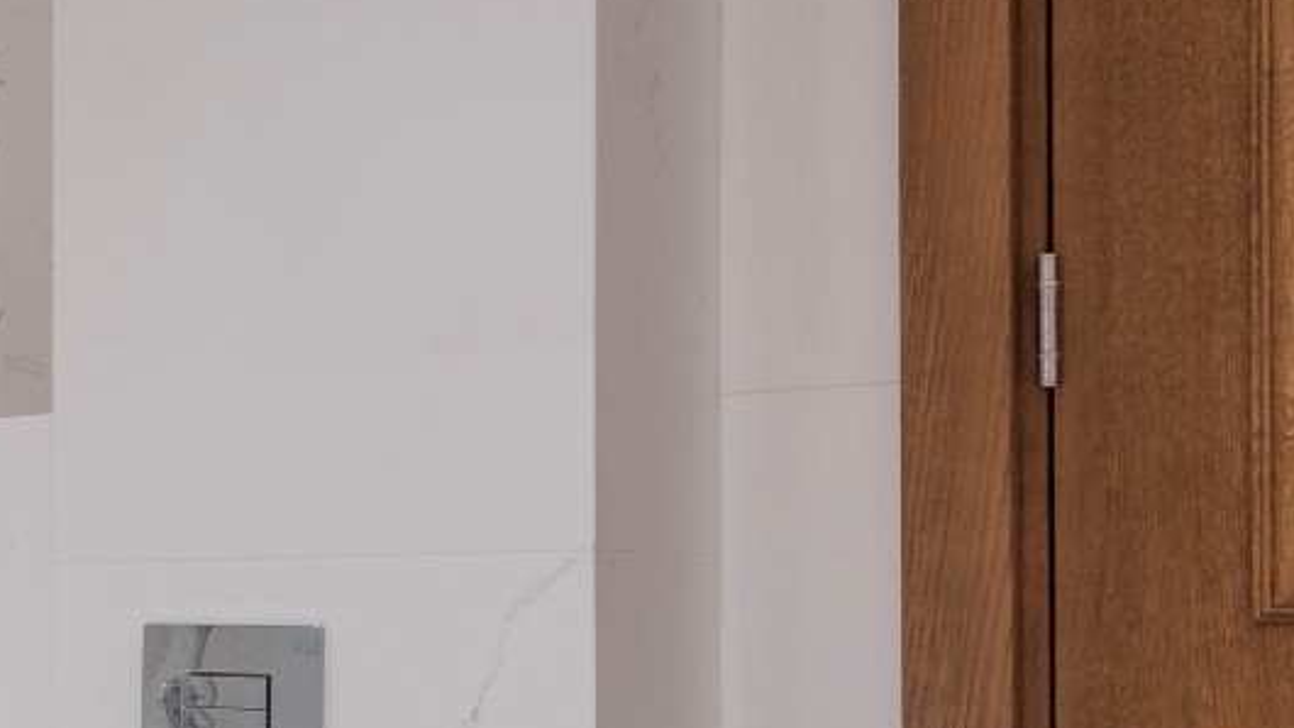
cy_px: 599
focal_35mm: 58
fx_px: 1990
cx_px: -985
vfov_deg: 20.5
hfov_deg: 22.5
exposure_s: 1/8
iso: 64
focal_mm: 14
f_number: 5
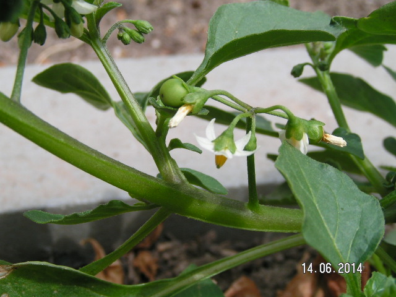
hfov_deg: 30.7
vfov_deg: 23.3
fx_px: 721
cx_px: 198
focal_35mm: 63
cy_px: 148
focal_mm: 9.7
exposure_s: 1/200
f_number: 5
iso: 50
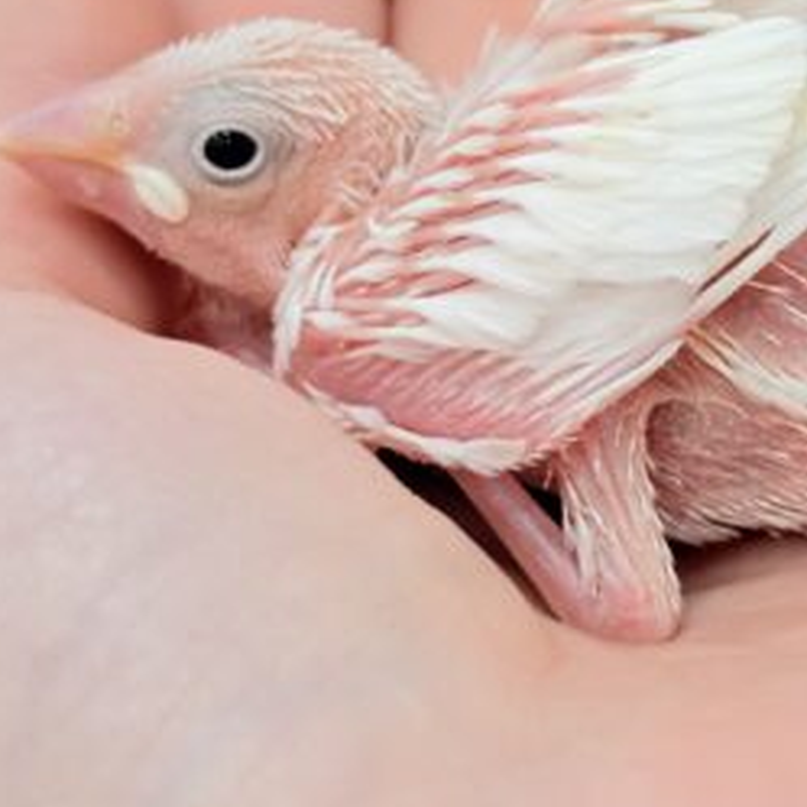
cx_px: 810
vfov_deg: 14.7
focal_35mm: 118
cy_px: 214
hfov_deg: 14.5
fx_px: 3112
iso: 40
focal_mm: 5.96
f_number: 1.6
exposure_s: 1/50
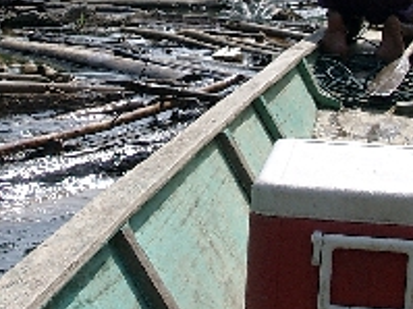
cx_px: 167
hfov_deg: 17.3
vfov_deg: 12.8
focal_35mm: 114
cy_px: -25
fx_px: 1359
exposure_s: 1/747
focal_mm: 7.13
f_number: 4
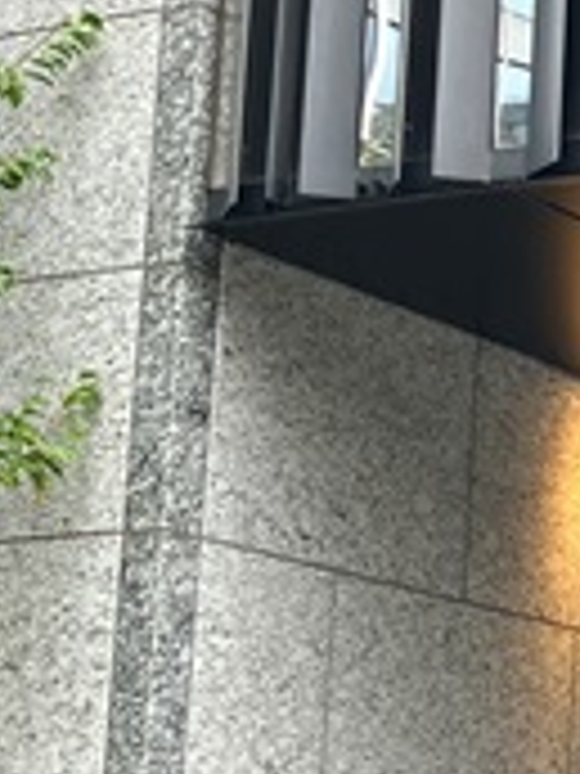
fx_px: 2770
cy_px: 585
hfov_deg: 11.0
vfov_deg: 15.8
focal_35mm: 124
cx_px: 1129
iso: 40
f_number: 1.8
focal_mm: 3.99
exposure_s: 1/121
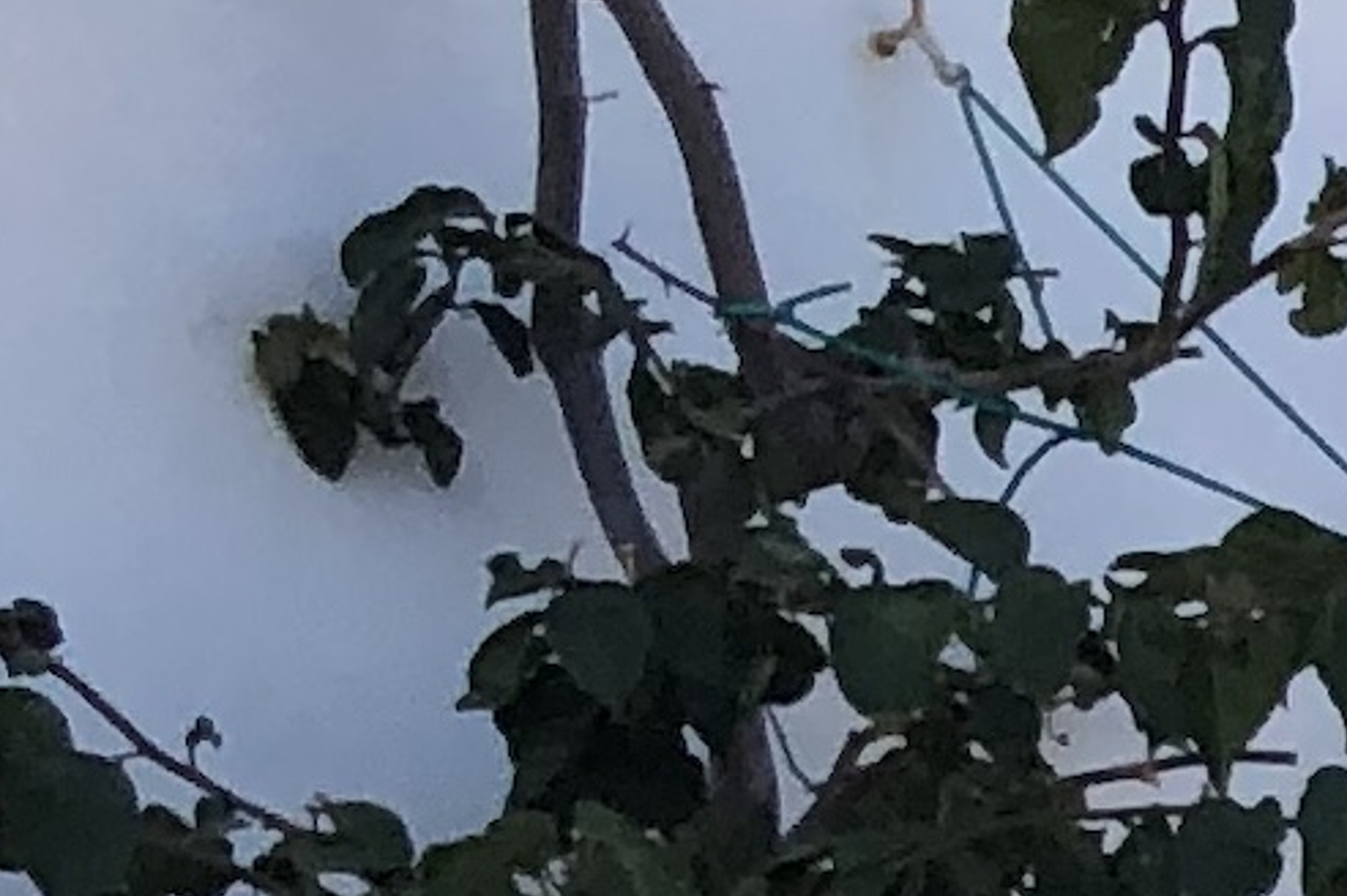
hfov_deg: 7.2
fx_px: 8488
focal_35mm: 227
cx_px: 5033
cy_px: 1956
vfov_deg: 5.9
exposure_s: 1/1200
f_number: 1.8
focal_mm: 3.99
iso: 20
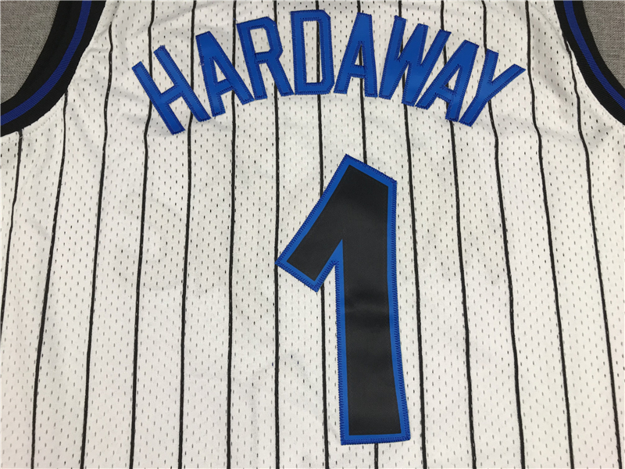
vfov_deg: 49.7
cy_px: 234
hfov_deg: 63.4
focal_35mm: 28
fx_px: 506
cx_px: 312
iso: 32
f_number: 1.8
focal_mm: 3.99
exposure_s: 1/100
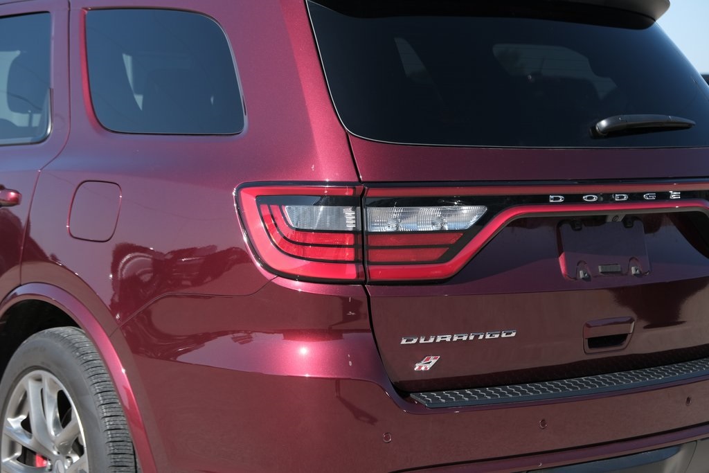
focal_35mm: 76
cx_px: 354
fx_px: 1497
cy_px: 236
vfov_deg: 18.0
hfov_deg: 26.6
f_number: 4.5
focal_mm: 50.5
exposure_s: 1/800
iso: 200
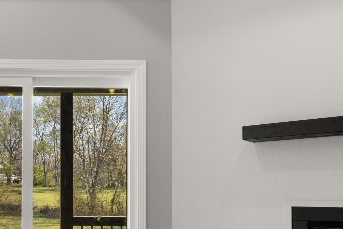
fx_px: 435
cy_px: 198
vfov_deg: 28.6
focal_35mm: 46
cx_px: 24
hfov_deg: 39.4
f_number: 9
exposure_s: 1/13
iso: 200
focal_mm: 15.2
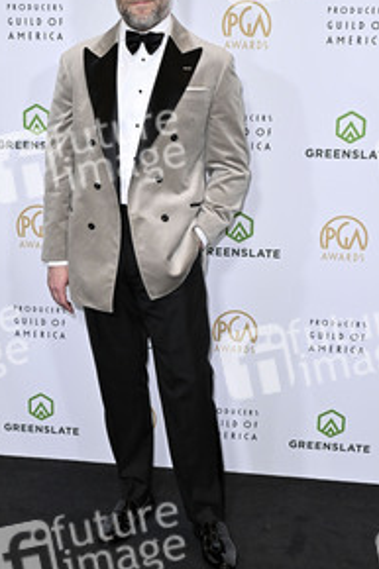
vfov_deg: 38.9
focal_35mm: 51
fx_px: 806
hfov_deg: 26.4
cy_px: 255
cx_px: 141
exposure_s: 1/320
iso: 2000
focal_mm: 37
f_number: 5.6
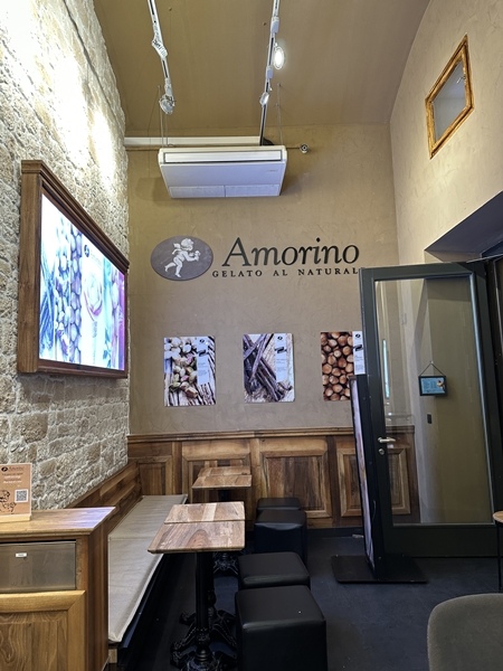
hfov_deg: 56.8
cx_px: 252
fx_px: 465
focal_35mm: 24
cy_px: 336
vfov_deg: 71.6
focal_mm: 6.86
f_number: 1.78
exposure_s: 1/50
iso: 160
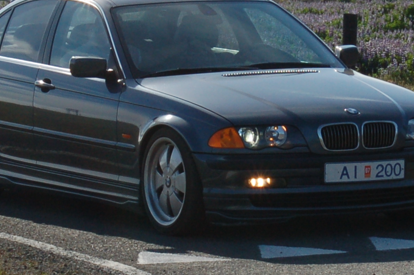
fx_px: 3447
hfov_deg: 6.9
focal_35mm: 300
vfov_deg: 4.6
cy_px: 107
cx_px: 269
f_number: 20
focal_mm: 56
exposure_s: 1/200
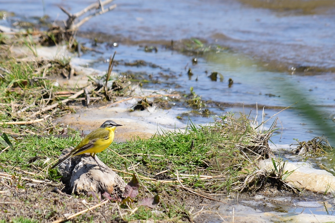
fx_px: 4186
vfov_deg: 3.1
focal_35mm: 450
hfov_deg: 4.6
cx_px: 168
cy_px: 112
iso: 125
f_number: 8
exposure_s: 1/320
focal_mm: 300
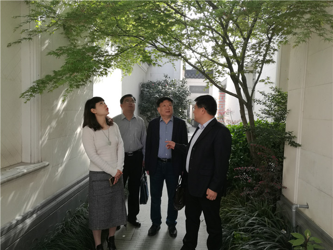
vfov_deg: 51.4
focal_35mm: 27
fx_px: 260
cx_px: 166
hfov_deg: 65.3
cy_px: 125
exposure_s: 1/154
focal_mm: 4.04
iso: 50
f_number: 2
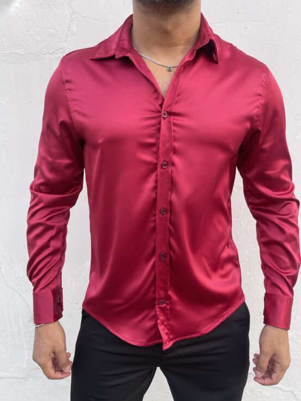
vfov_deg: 65.3
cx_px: 150
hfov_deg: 51.4
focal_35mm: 27
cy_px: 200
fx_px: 313
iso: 32
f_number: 1.6
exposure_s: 1/120
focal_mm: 5.1
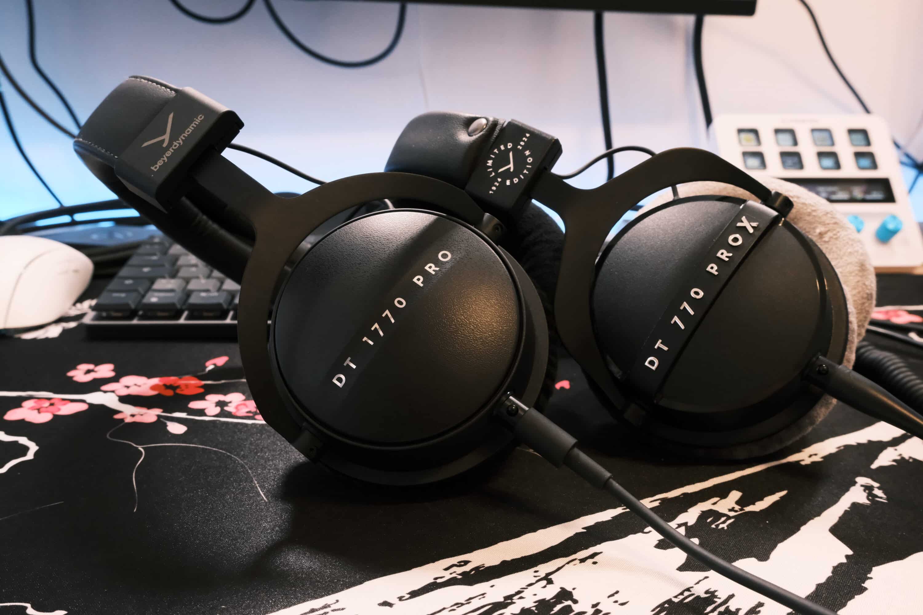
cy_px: 308
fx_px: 897
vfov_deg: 37.9
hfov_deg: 54.4
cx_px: 462
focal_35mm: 35
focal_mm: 23.4
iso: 3200
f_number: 8
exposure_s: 1/34
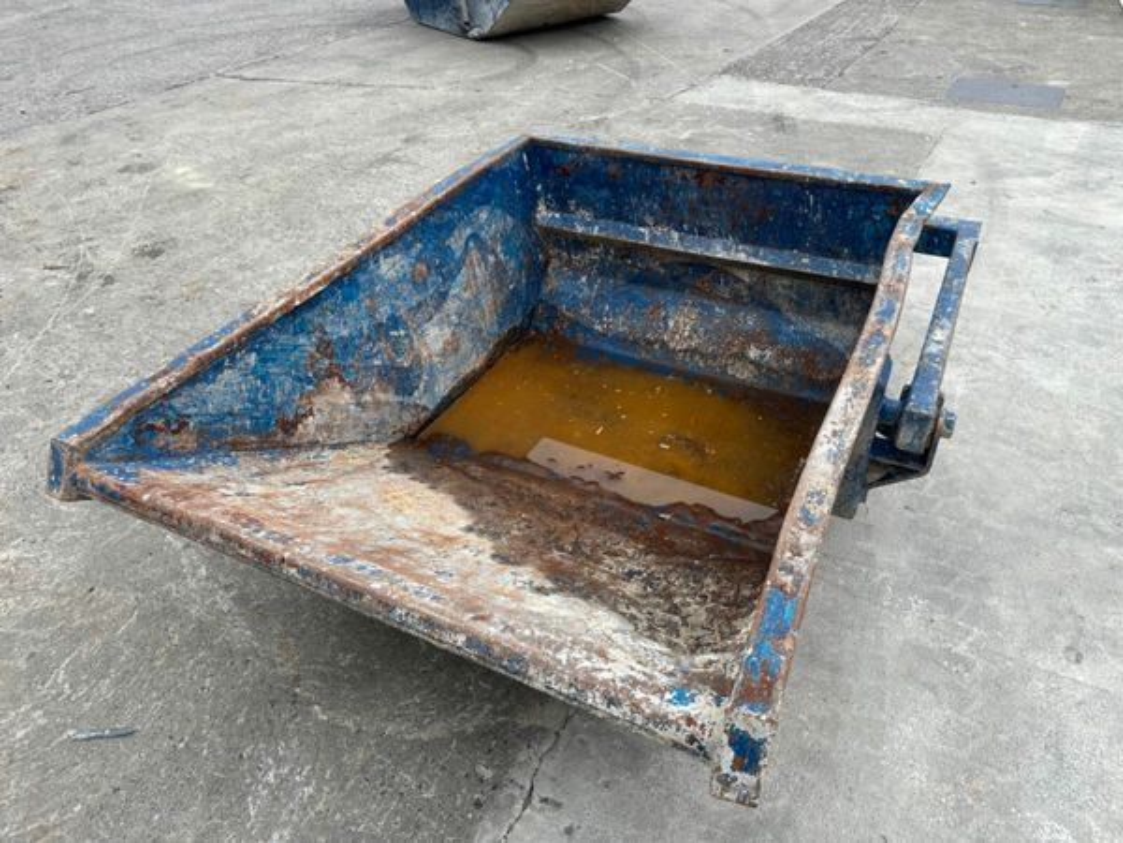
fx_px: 779
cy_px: 422
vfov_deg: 56.8
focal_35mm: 24
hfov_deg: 71.6
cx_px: 562
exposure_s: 1/409
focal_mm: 6.86
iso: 80
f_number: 1.78
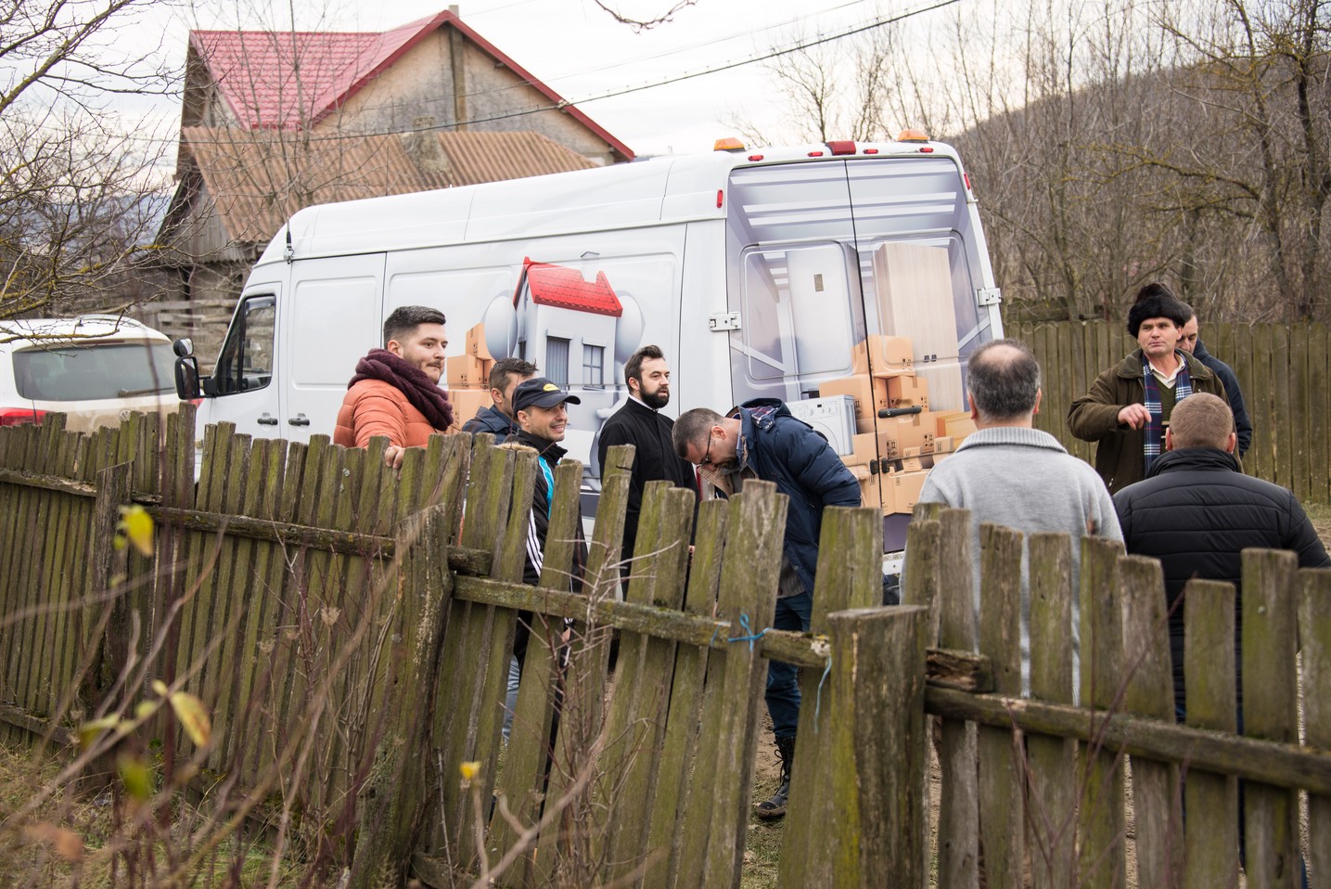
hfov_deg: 32.4
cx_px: 666
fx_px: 2293
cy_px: 444
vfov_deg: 21.9
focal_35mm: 62
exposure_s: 1/250
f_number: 4.8
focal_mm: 62
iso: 400
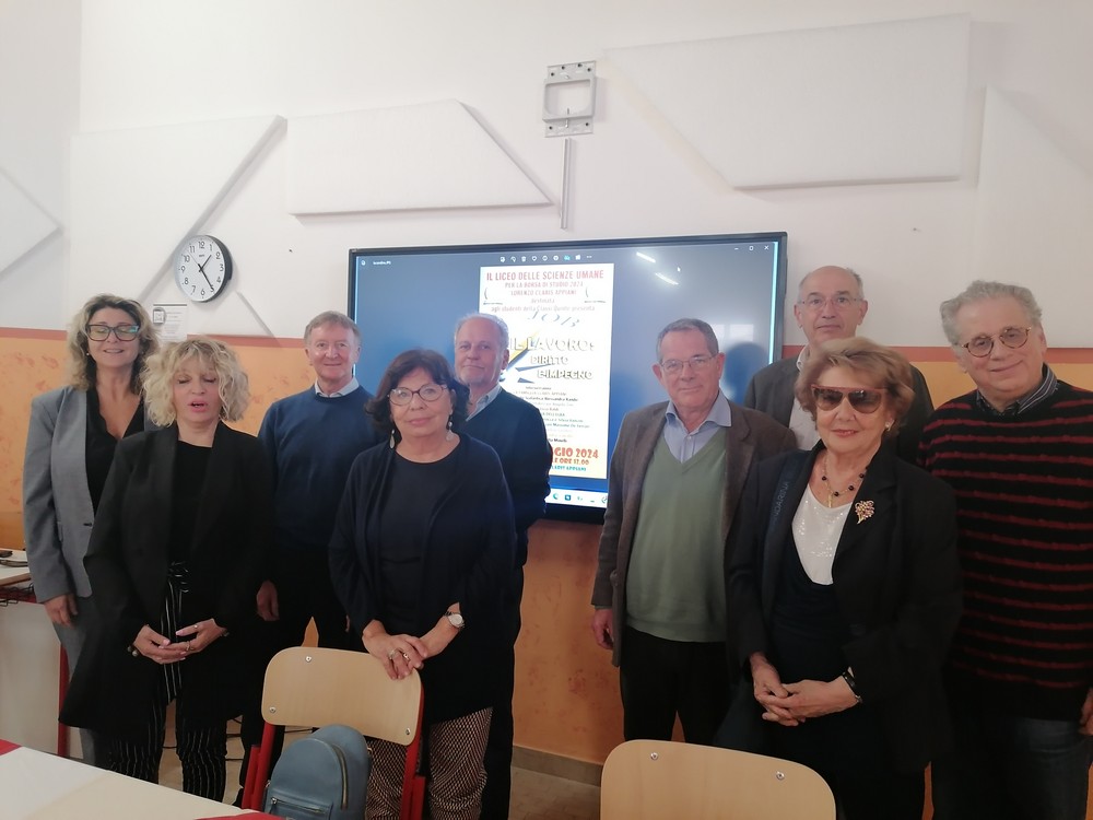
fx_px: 853
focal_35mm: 27
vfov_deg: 51.4
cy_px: 410
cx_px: 546
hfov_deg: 65.3
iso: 500
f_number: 1.8
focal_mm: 4.75
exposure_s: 1/50
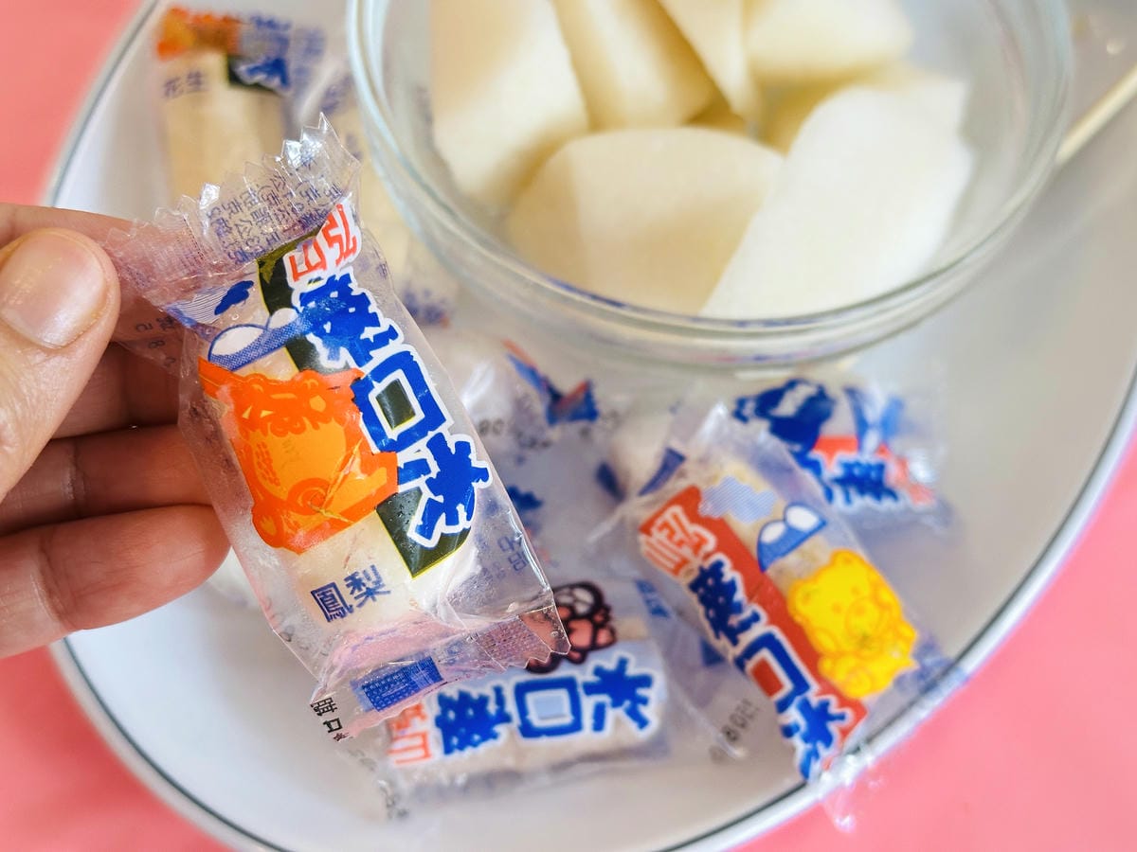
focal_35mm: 48
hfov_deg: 39.7
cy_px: 426
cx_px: 568
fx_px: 1577
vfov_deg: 30.3
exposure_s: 1/60
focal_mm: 6.86
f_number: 1.78
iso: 100
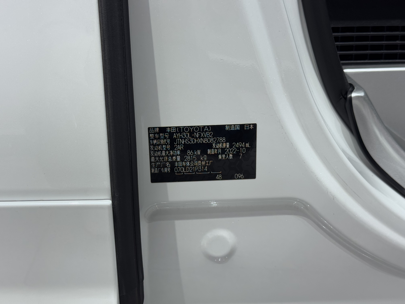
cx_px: 202
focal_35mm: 48
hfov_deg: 39.7
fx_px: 562
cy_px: 152
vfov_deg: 30.3
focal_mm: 6.76
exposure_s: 1/100
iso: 64
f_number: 1.78
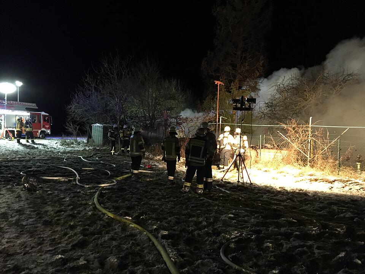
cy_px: 137
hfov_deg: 61.7
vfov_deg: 48.2
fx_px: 306
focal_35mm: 29
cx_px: 182
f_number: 2.2
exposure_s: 1/17
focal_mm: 4.15
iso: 250
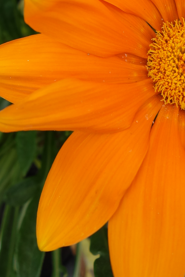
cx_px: 99
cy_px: -83
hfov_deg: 17.9
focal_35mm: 76
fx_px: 586
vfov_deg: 23.5
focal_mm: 10.4
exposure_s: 1/400
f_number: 4
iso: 125
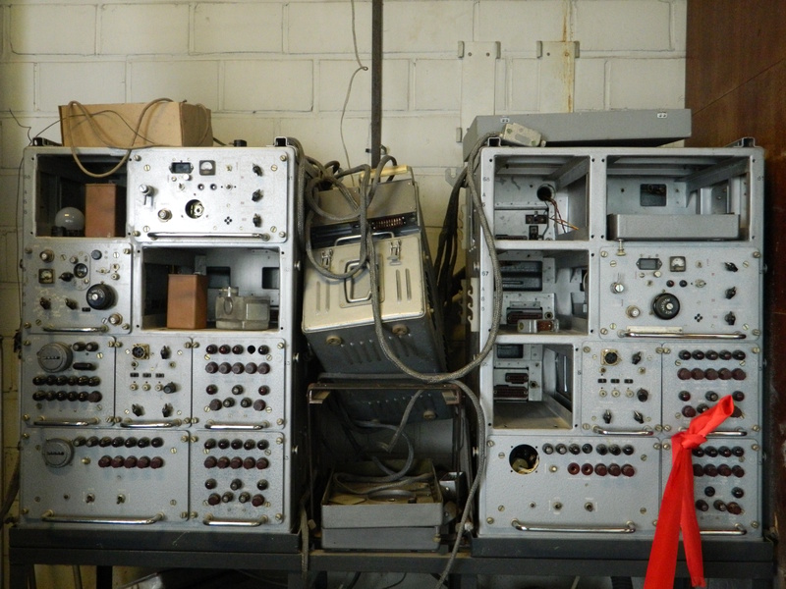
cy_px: 294
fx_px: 795
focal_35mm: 35
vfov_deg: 40.7
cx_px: 393
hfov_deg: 52.6
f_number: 3.3
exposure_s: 1/15
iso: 400
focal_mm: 6.2
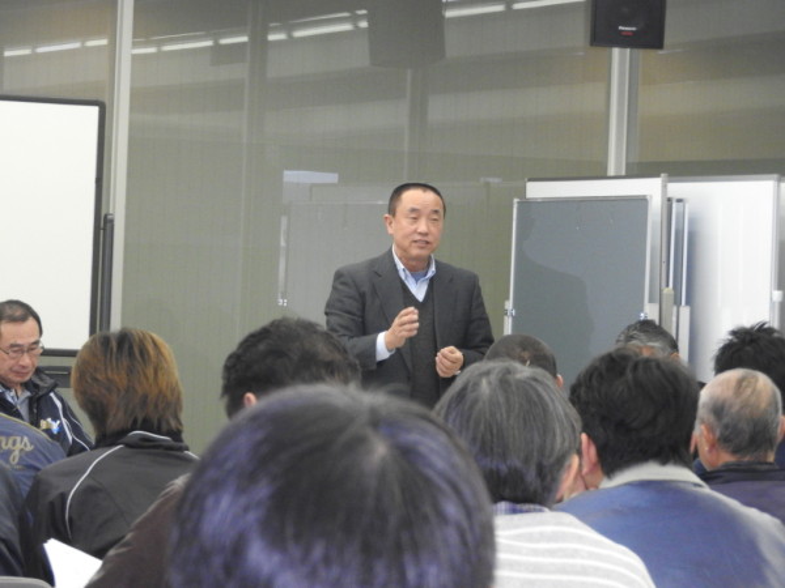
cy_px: 294
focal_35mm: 200
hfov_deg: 9.9
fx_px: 4535
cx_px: 392
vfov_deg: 7.4
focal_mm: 35.8
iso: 800
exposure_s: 1/60
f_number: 5.3
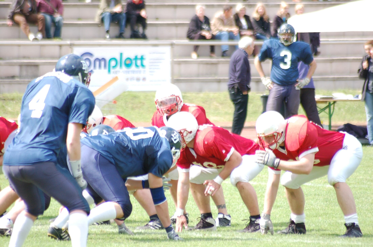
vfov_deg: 3.0
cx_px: 186
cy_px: 124
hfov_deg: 4.6
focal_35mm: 450
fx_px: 4654
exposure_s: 1/500
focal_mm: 300
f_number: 5.6
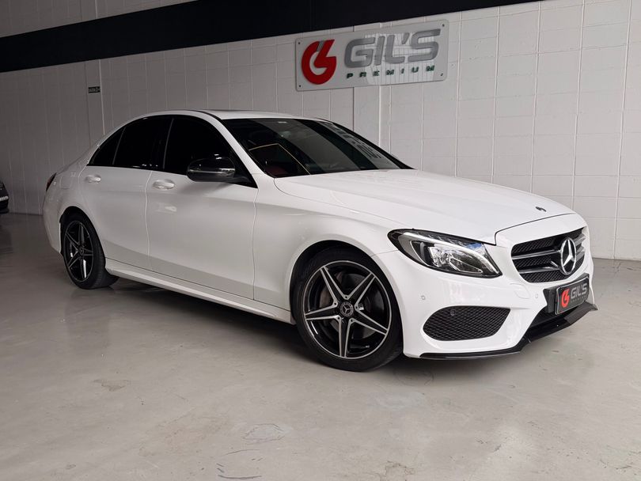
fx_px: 445
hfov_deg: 71.6
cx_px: 320
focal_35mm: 24
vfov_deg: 56.8
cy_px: 240
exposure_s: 1/654
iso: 80
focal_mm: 6.76
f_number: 1.78
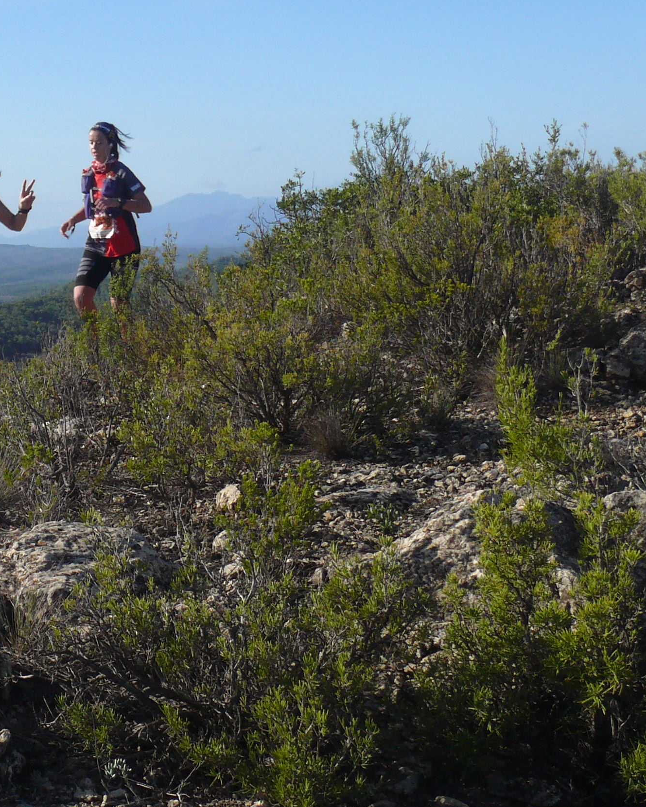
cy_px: 320
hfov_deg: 19.4
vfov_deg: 25.3
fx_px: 1793
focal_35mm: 75
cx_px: -106
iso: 100
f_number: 5.6
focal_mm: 7.4
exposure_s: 1/200
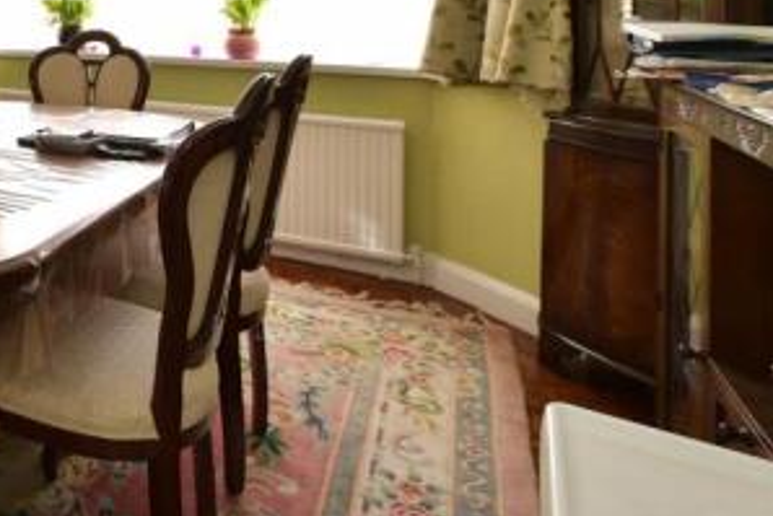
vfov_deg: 35.7
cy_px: -14
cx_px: -74
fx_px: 709
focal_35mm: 33
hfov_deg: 44.1
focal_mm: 10
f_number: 8
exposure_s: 1/6
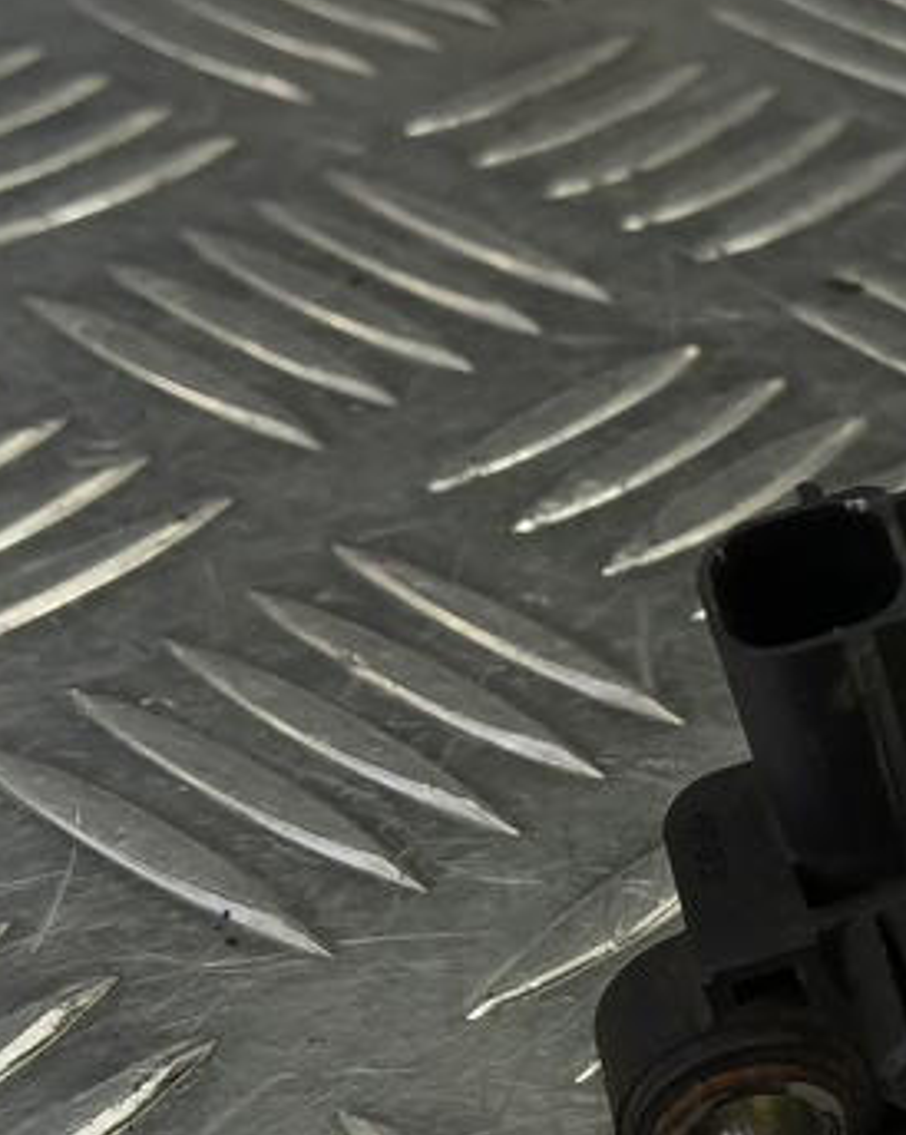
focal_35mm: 67
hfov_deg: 22.4
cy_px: 847
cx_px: 754
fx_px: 2248
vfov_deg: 27.9
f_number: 1.6
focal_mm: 4.11
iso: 89
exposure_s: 1/50
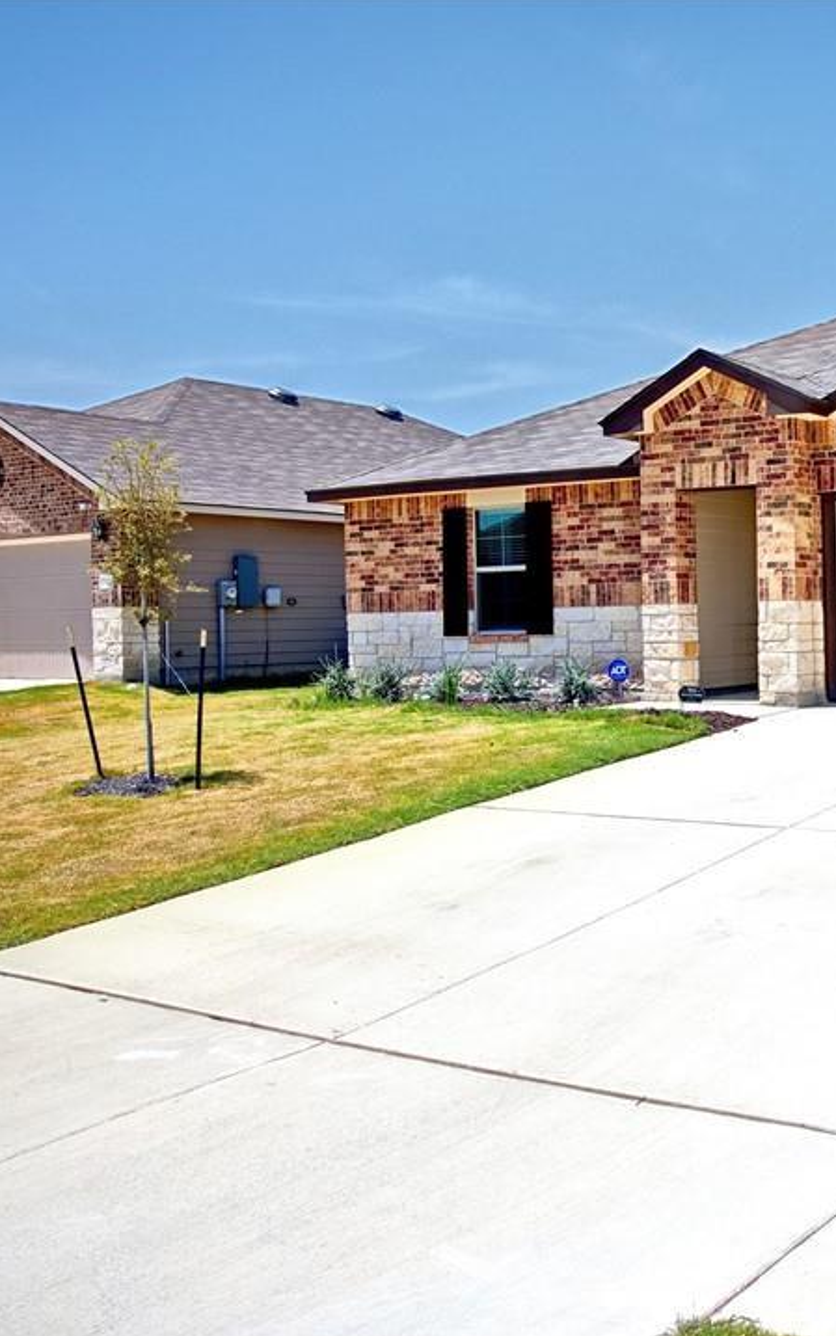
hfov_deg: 30.9
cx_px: 907
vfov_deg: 52.7
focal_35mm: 37
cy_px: 669
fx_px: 1348
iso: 160
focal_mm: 16
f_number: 9
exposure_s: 1/200
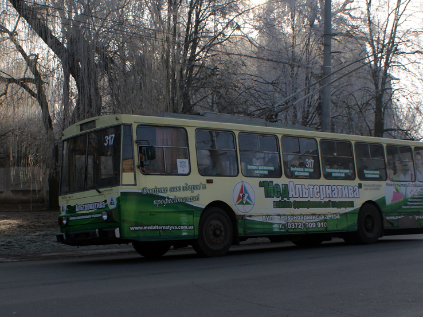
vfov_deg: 33.3
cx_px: 244
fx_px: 525
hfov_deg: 43.7
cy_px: 107
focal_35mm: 43
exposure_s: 1/320
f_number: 7.1
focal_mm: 20
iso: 100
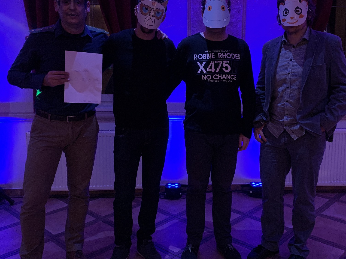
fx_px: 350
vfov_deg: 40.6
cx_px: 195
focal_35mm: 35
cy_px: 113
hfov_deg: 52.5
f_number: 1.8
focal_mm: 4.25
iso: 640
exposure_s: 1/30
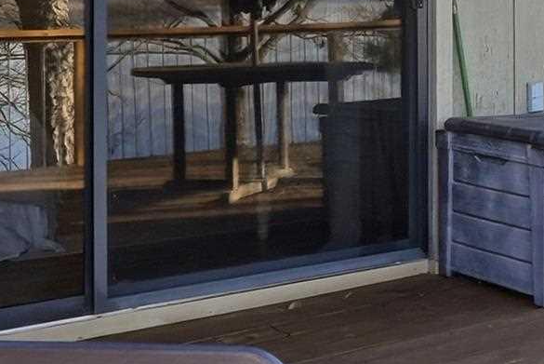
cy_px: -50
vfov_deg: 16.1
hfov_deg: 21.8
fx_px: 1240
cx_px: 740
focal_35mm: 82
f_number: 9
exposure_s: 1/1600
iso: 250
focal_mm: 16
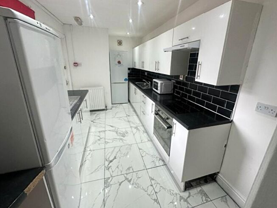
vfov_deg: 81.7
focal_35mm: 15
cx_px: 142
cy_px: 97
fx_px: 120
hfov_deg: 98.1
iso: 100
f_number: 2.2
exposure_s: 1/100
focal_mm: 2.22
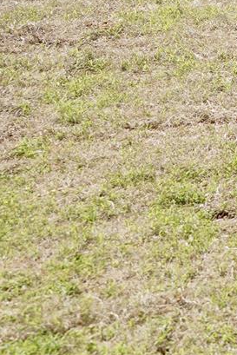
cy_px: -434
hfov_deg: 4.4
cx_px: 1235
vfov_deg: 7.4
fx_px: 2595
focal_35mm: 263
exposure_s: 1/500
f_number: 4.5
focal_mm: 35
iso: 100
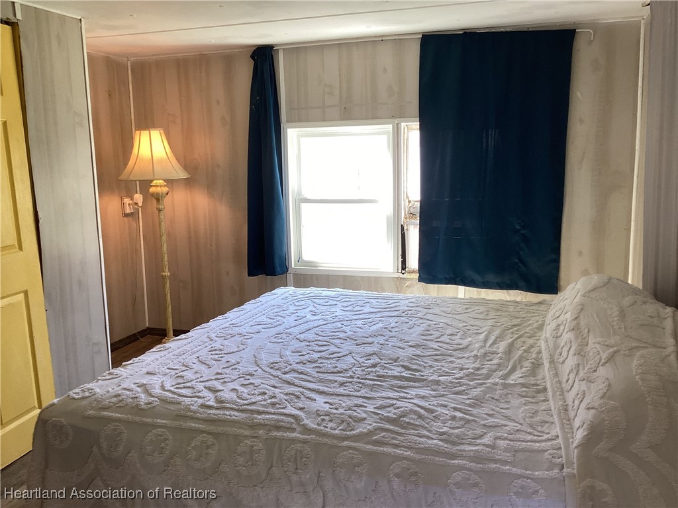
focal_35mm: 31
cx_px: 339
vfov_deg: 45.4
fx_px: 607
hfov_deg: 58.4
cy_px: 254
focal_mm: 3.3
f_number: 2.4
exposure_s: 1/50
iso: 64
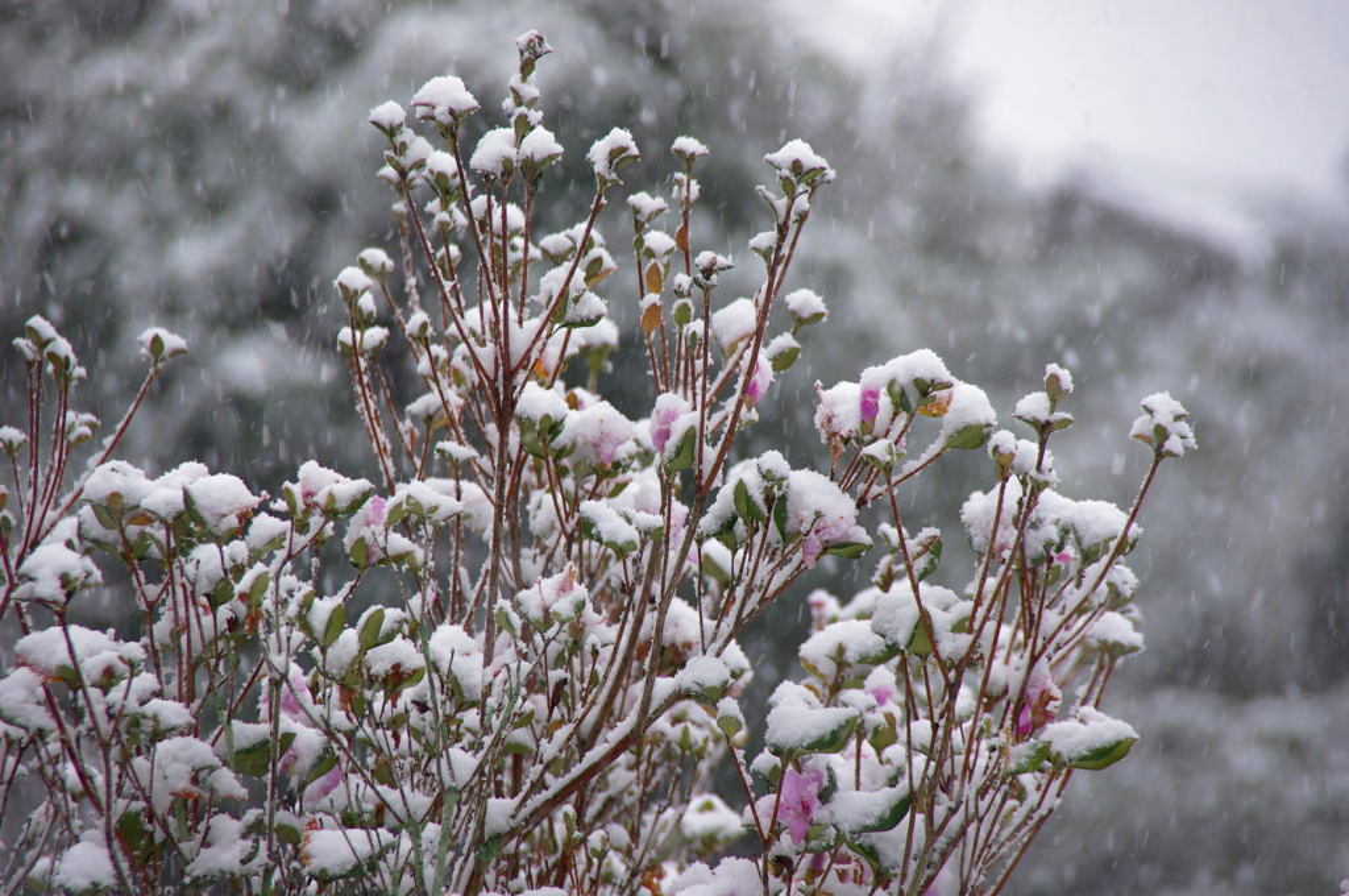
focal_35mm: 375
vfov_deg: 3.7
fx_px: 14034
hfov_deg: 5.5
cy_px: 448
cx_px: 674
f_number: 6.3
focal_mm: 250
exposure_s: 1/125
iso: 400
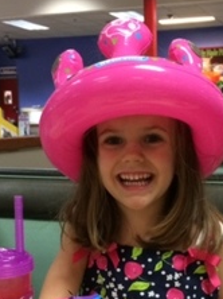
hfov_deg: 22.4
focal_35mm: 65
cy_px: 209
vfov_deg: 29.6
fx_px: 559
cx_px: 150
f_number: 2.2
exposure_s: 1/30
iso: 320
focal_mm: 4.12
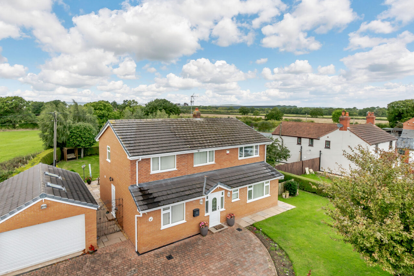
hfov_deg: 89.5
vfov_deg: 67.1
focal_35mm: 18
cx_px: 179
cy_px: 155
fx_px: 207
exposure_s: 1/320
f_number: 8
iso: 250
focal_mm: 10
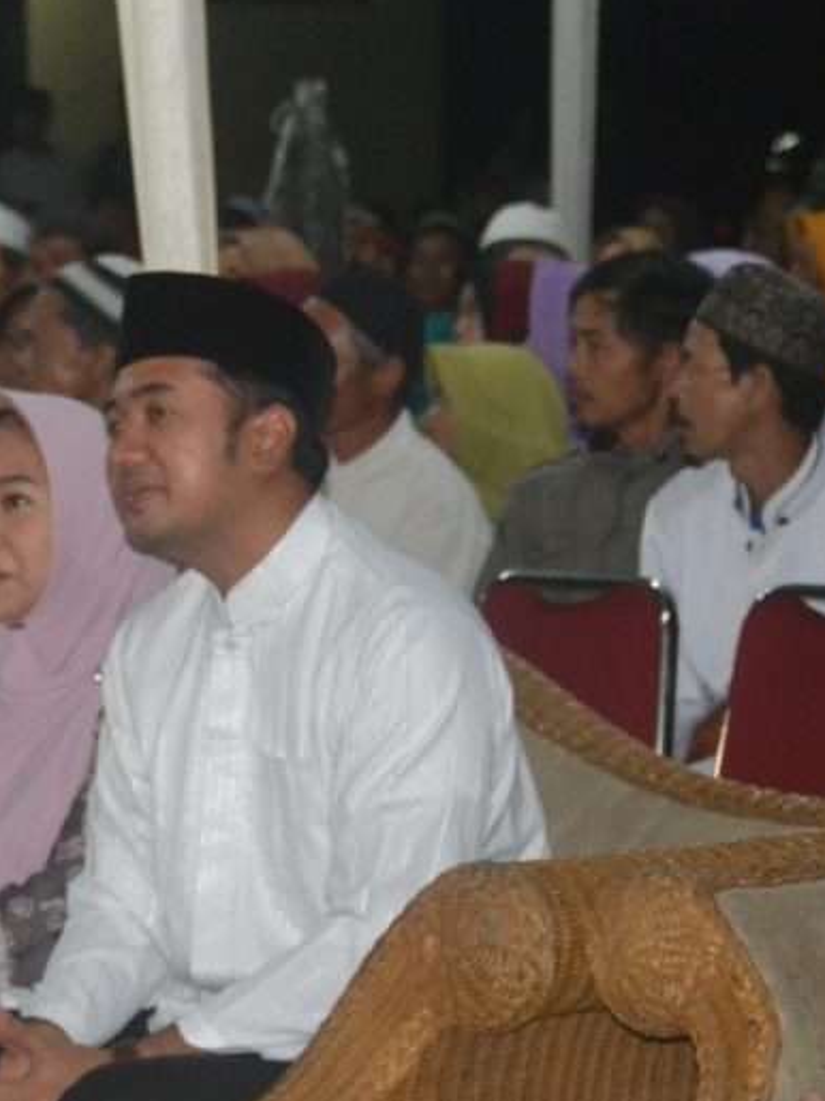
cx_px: -141
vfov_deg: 11.5
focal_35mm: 172
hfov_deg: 8.5
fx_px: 5468
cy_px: 580
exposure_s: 1/60
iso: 3200
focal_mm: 60
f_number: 4.8
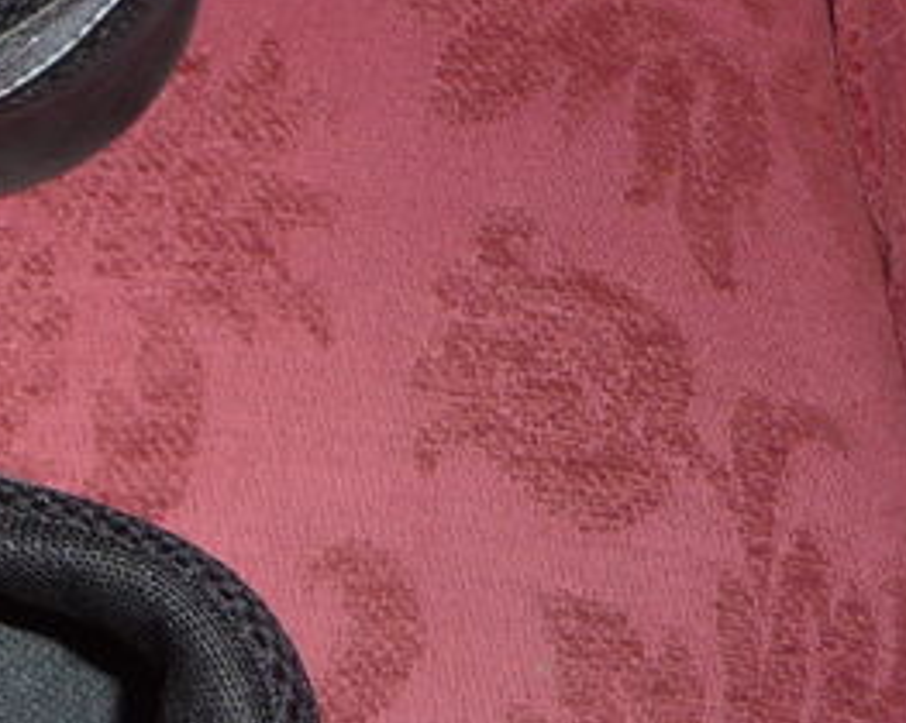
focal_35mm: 104
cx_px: -703
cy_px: 255
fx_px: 2787
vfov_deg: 14.8
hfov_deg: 15.8
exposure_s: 1/30
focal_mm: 4.7
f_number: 3.3
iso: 100
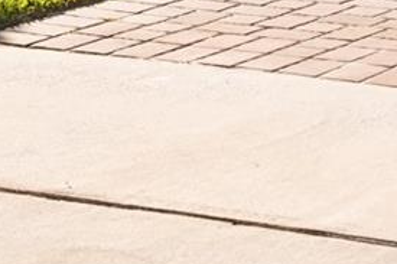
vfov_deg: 6.3
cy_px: -470
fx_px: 2248
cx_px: 640
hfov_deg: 9.7
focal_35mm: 204
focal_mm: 35
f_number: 5.6
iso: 1250
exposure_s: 1/4000
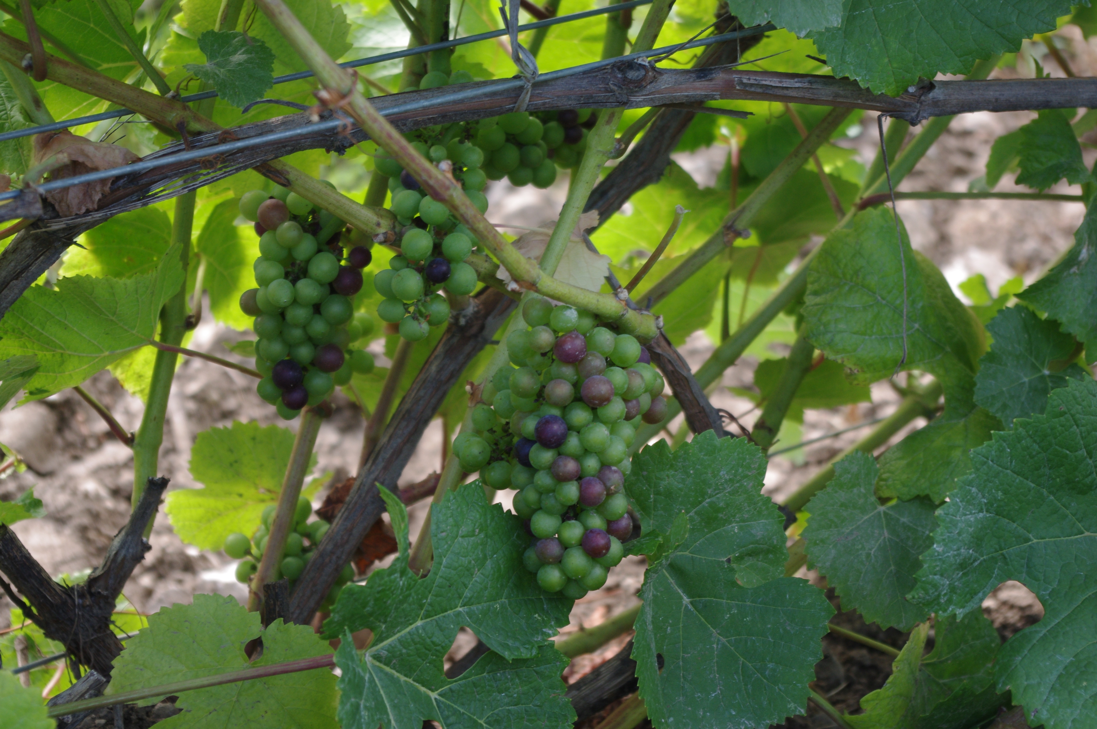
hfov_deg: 24.8
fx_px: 2496
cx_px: 548
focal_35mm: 82
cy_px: 364
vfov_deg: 16.6
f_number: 7.1
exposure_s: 1/125
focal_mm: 55
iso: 400
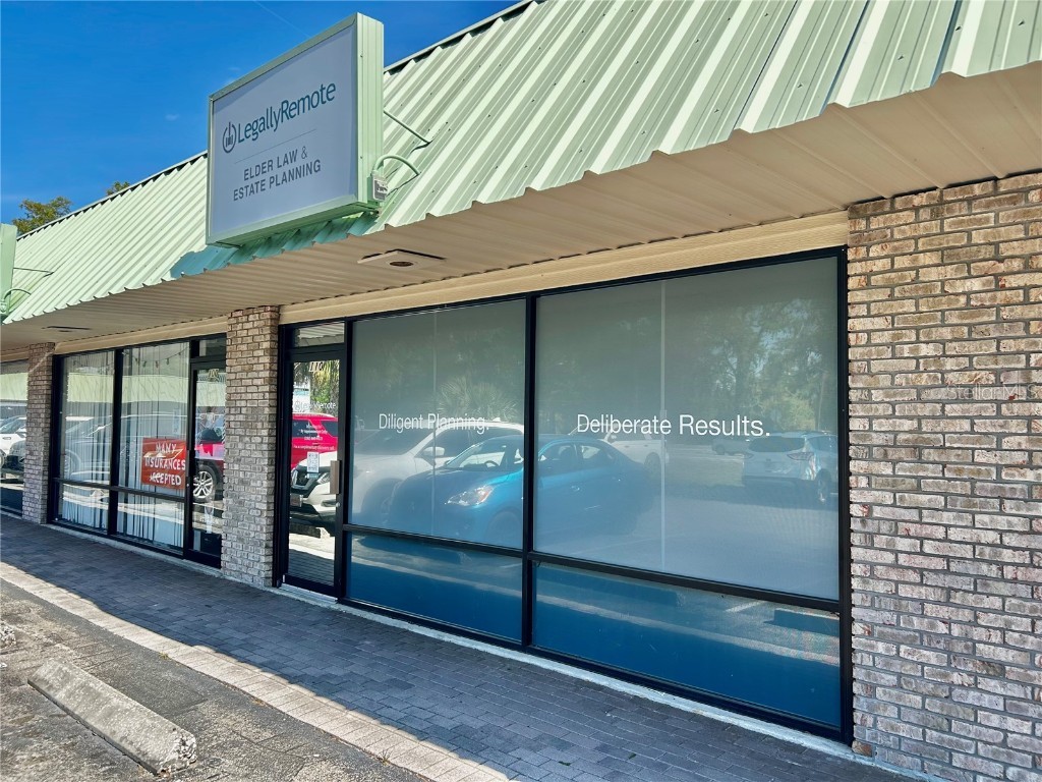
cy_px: 391
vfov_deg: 53.1
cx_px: 521
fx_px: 783
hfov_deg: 67.3
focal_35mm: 26
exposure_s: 1/827
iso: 50
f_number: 1.5
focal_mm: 5.7
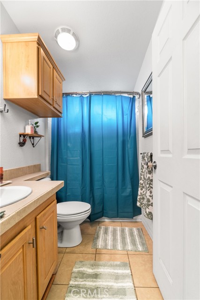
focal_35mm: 15
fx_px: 125
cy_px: 150
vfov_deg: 100.4
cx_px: 100
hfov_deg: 77.4
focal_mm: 10
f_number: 7.1
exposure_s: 1/2.5
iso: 320
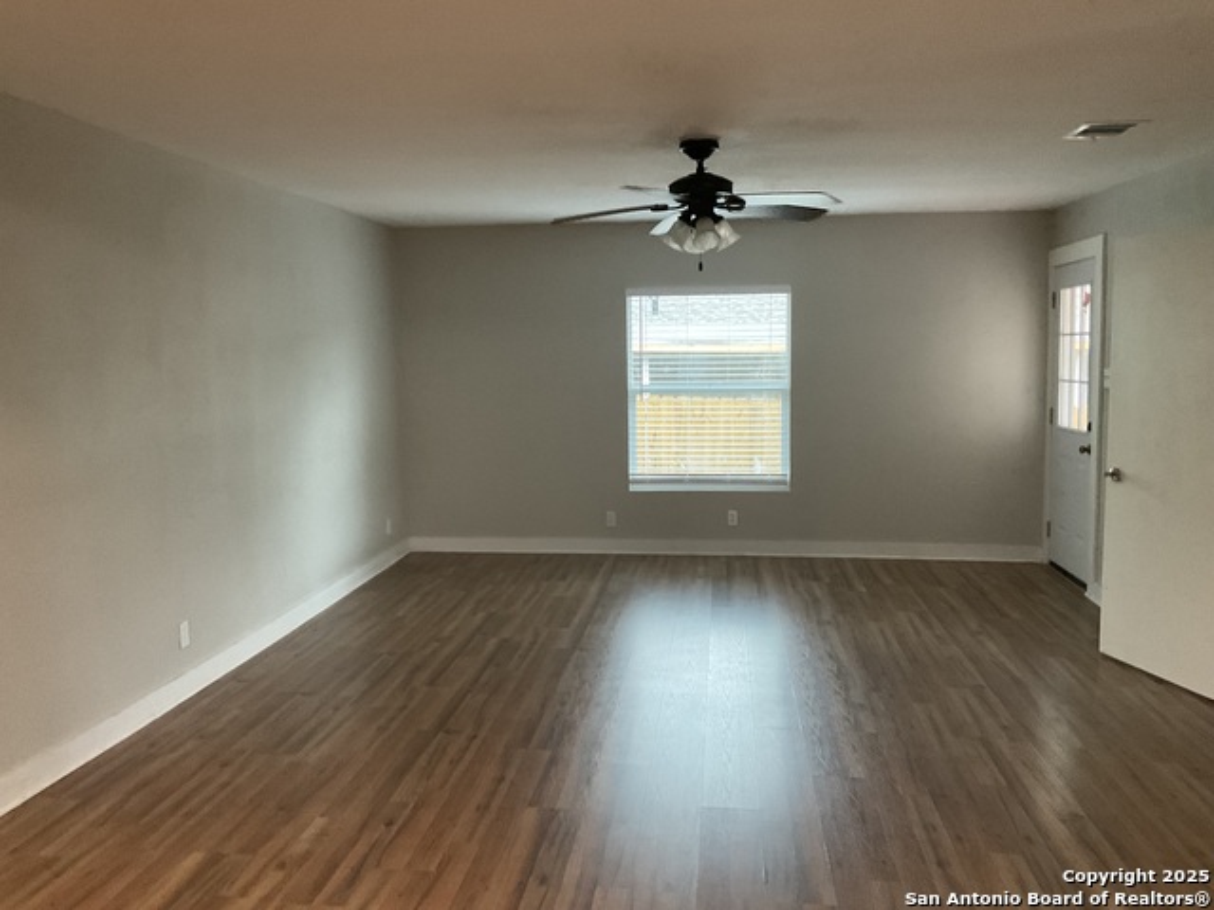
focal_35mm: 29
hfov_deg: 61.7
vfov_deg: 48.2
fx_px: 1017
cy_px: 455
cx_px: 607
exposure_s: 1/60
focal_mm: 3
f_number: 1.8
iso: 200
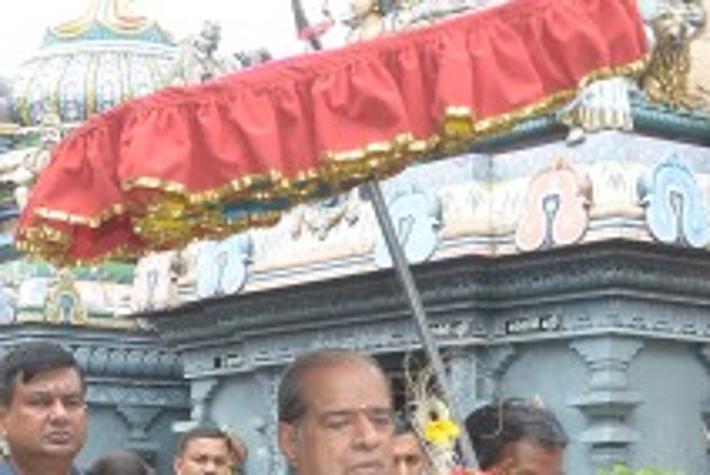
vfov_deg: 14.4
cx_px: 97
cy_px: 524
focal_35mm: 93
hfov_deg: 21.5
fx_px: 1837
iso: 320
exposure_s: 1/160
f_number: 7.1
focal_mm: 22
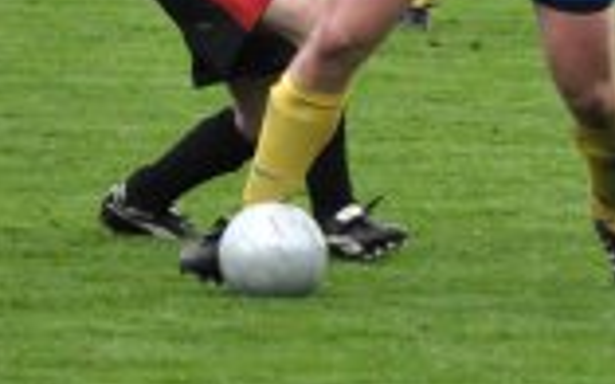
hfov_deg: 3.1
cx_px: 443
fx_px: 11188
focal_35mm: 668
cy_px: -192
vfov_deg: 2.0
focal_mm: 125
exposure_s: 1/250
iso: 1600
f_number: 4.8
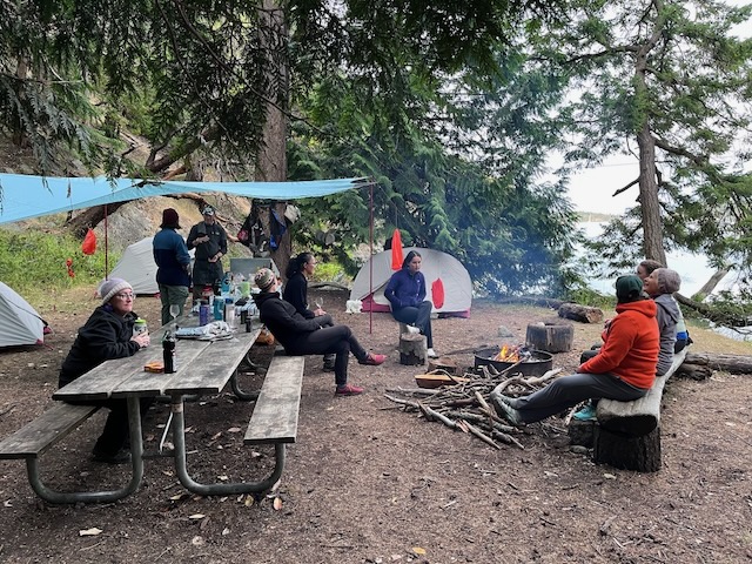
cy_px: 282
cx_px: 376
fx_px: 565
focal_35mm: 26
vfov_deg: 53.1
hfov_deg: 67.3
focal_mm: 5.1
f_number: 1.6
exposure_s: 1/67
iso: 125
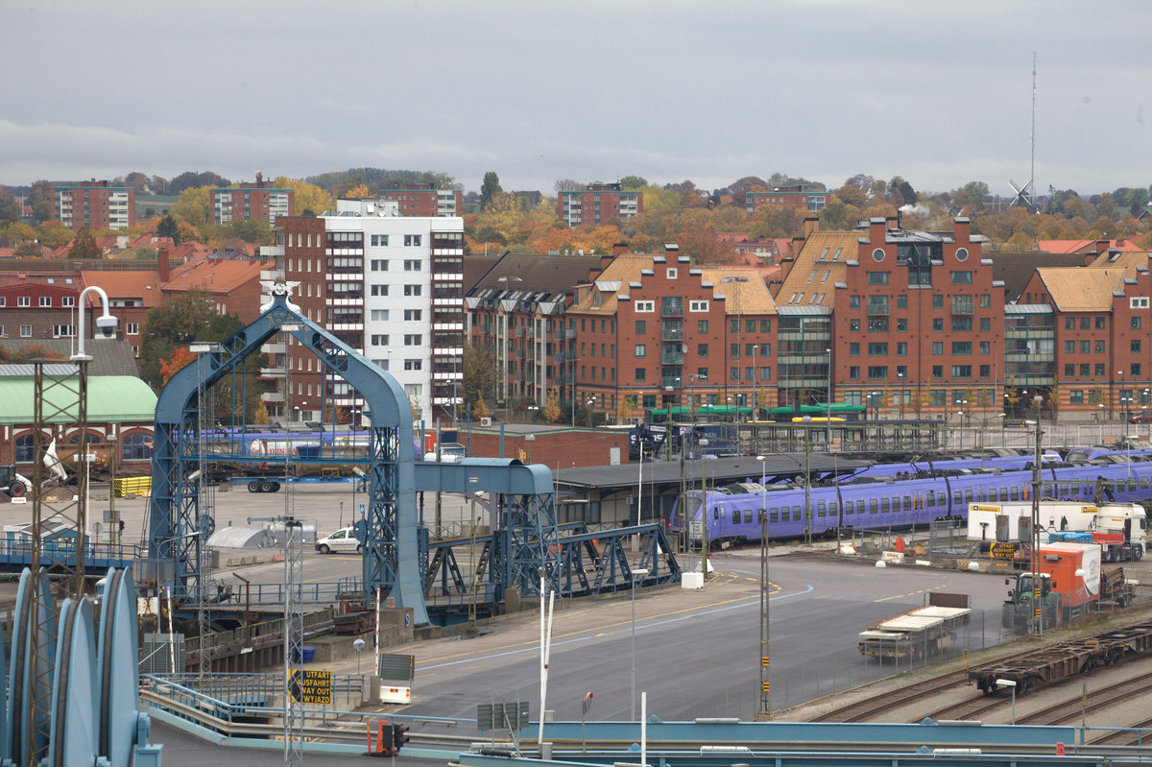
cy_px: 384
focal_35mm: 161
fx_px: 5150
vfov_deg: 8.5
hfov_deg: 12.8
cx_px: 576
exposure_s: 1/160
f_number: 10
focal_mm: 166
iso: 640
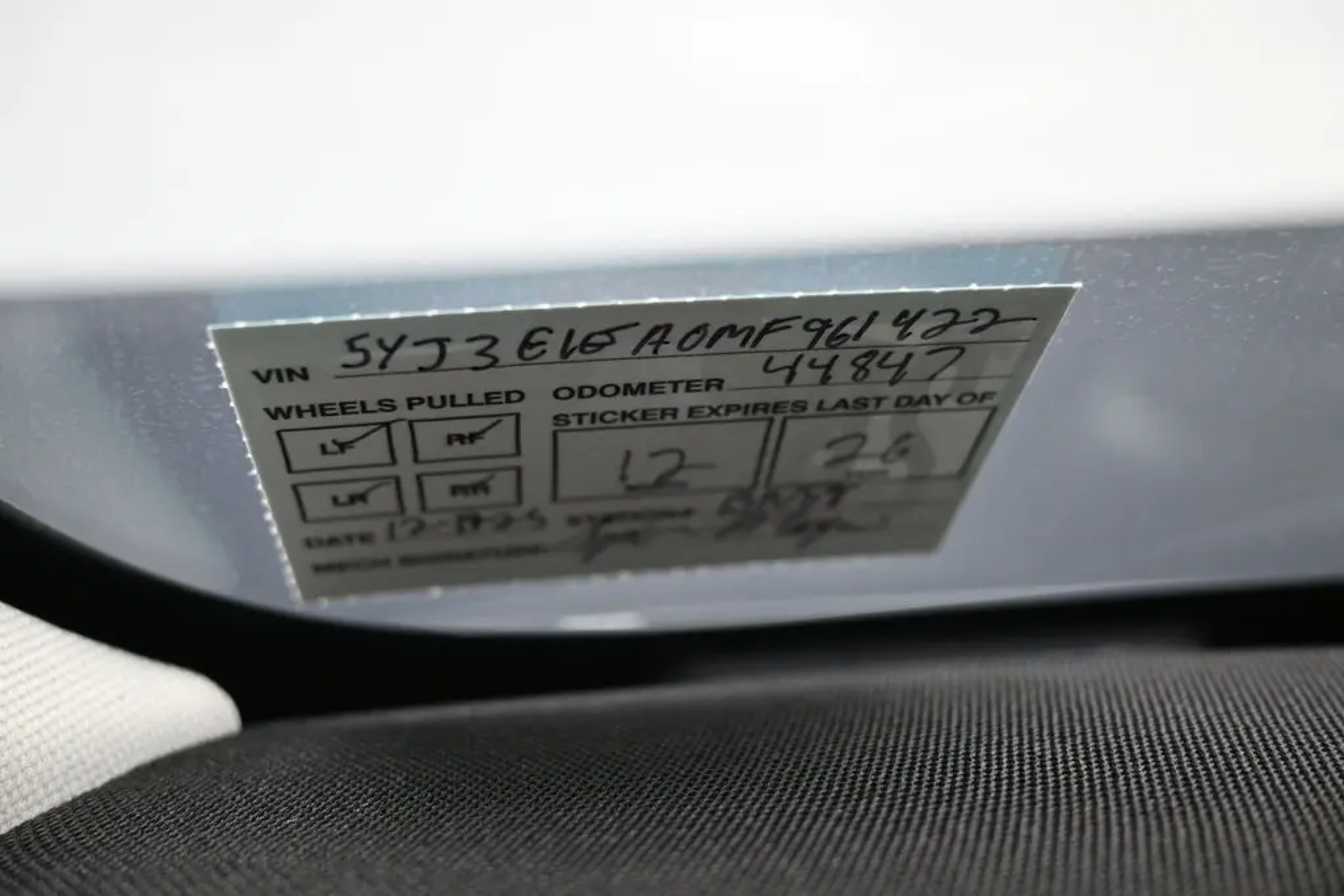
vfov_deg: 35.5
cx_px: 672
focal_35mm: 38
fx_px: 1400
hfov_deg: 51.3
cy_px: 448
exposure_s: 1/125
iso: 640
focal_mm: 25
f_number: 4.2
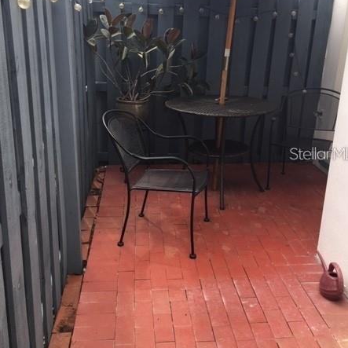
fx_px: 421
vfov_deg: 44.8
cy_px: 153
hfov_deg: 44.9
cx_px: 175
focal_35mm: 37
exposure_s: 1/217
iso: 25
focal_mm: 4.15
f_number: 2.2
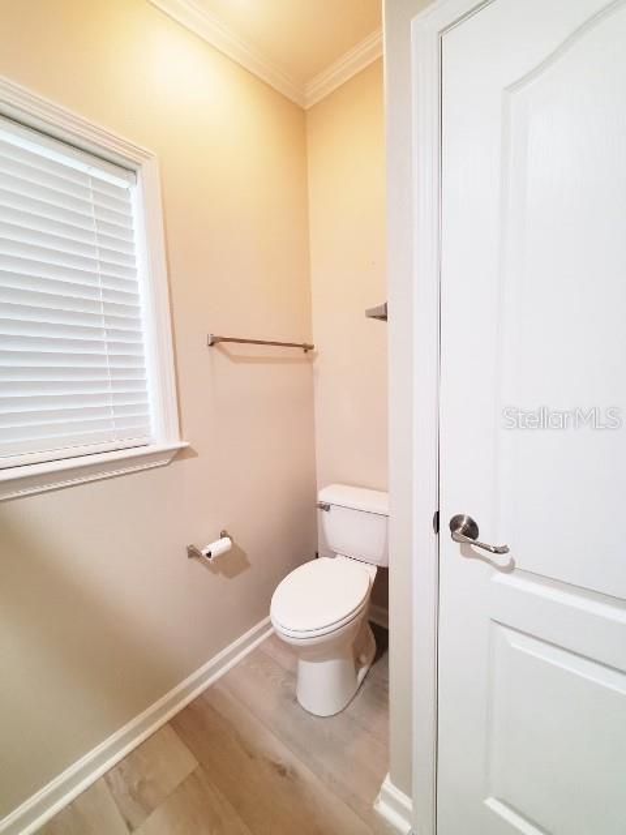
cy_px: 418
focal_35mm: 13
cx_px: 313
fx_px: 313
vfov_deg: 106.2
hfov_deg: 89.9
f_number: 2.2
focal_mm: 1.8
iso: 500
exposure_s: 1/40
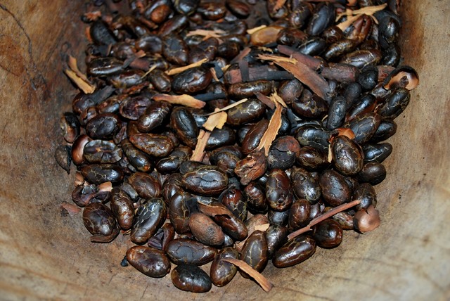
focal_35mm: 48
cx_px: 225
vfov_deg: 28.1
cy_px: 150
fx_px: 601
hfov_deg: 41.1
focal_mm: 32
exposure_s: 1/125
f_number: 4.8
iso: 100
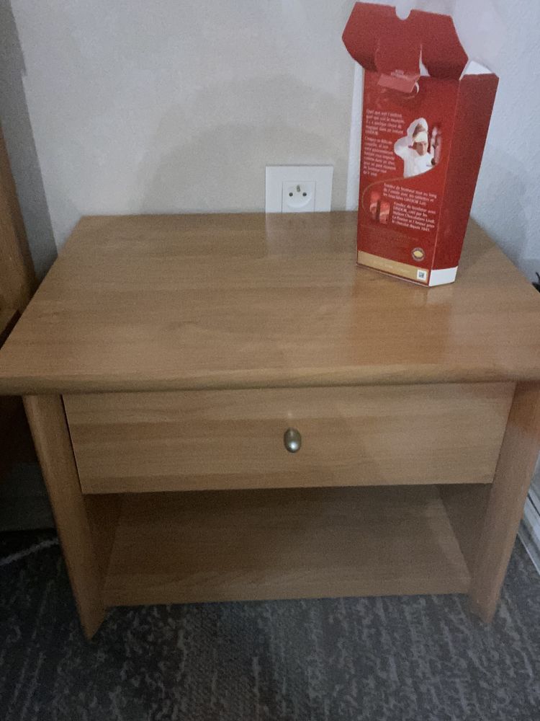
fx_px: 624
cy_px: 360
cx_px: 270
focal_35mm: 30
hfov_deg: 46.8
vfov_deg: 60.0
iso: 400
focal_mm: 2.71
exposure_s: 1/18
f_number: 2.2
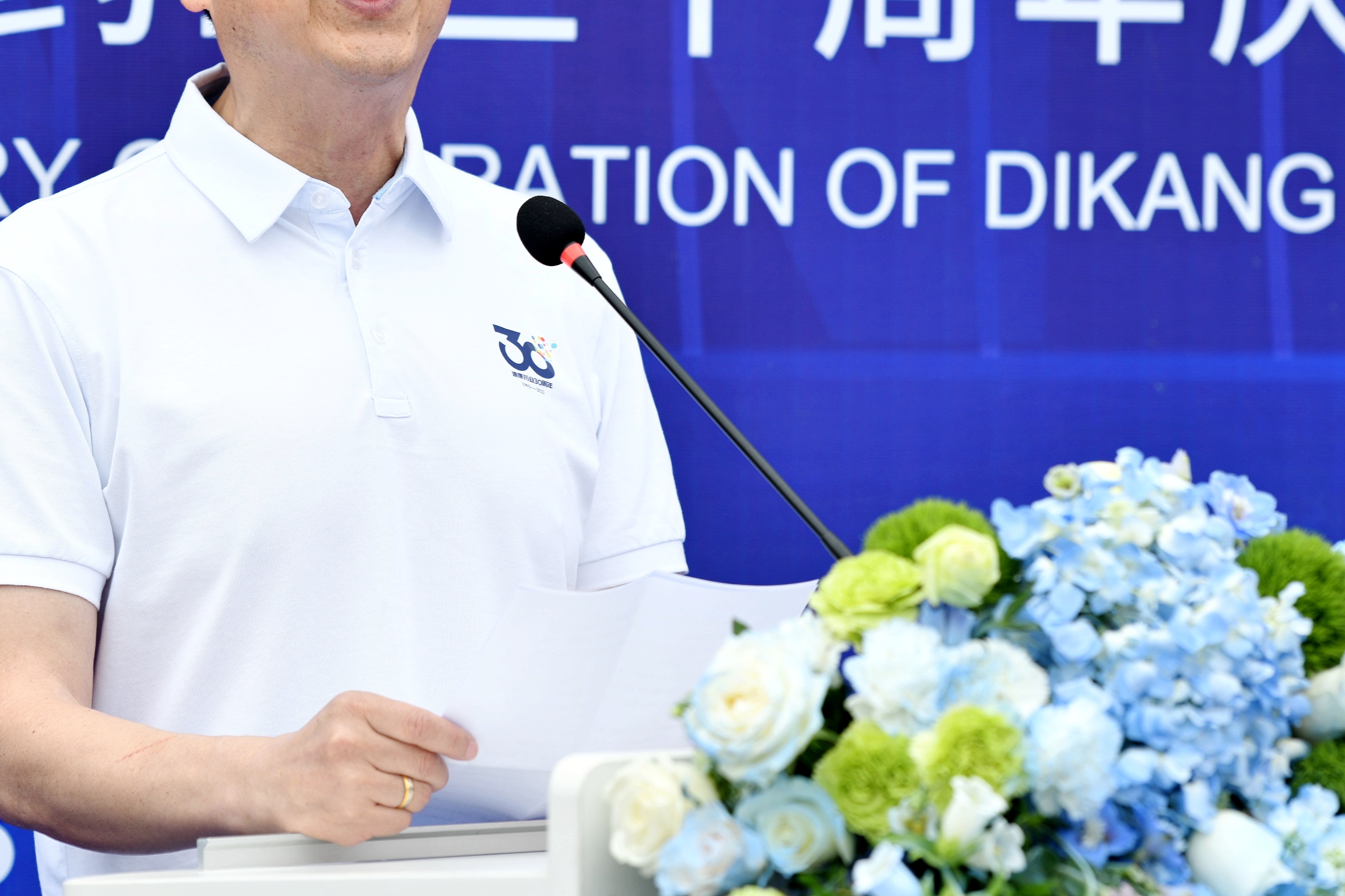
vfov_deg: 6.4
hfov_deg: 9.5
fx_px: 8069
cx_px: 541
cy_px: 211
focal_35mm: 216
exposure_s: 1/250
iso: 100
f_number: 5
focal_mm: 135
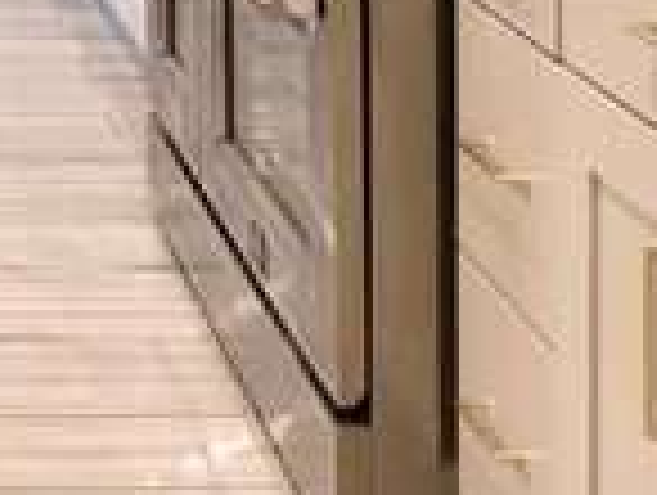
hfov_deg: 17.6
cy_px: -464
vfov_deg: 12.6
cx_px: -189
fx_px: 1996
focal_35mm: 105
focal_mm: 6.76
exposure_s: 1/126
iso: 200
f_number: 1.78
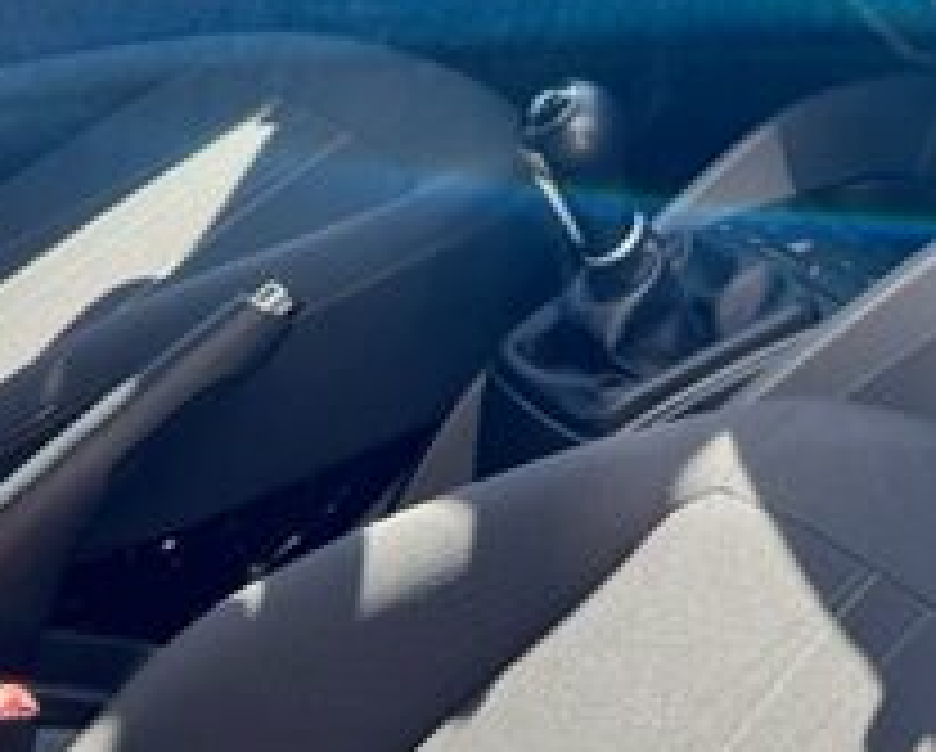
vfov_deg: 19.2
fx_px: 2164
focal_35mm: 78
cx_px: 1048
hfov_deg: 22.9
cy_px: 9
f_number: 1.5
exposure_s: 1/486
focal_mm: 5.7
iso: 50
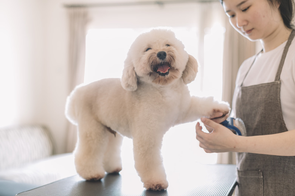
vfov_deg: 26.9
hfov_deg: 39.6
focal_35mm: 50
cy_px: 98
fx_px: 409
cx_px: 148
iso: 1250
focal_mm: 50
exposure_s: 1/200
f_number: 2.5
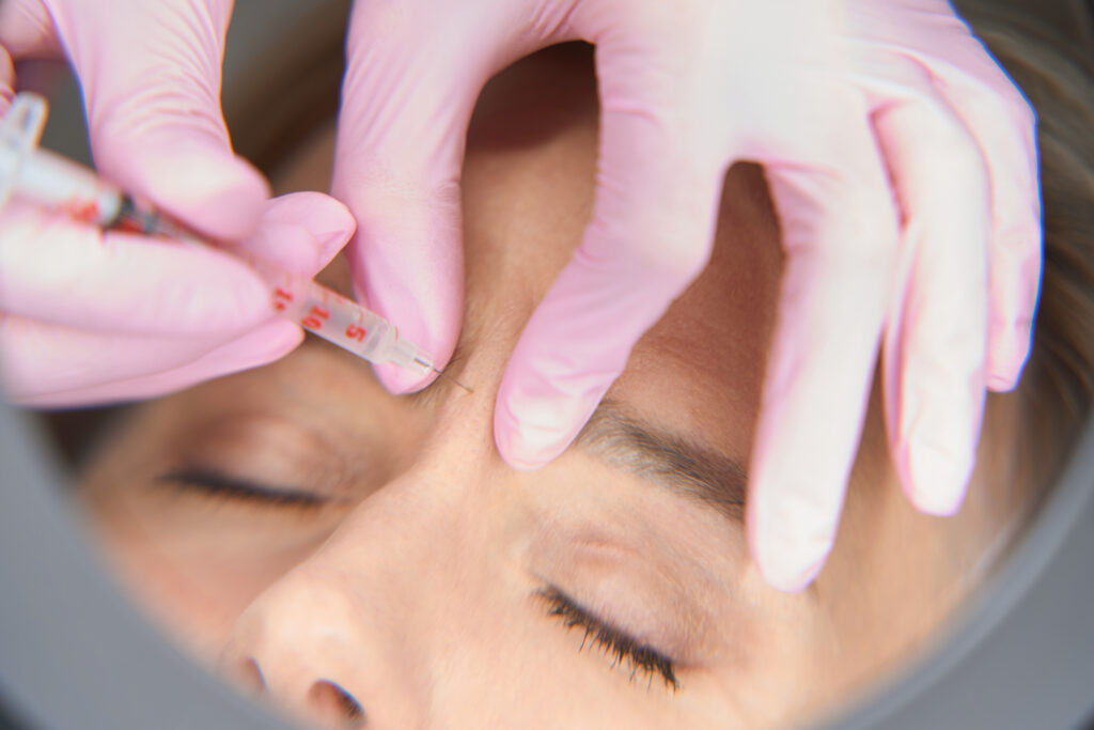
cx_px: 547
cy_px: 365
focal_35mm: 70
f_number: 2.8
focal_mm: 70
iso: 400
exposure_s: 1/250
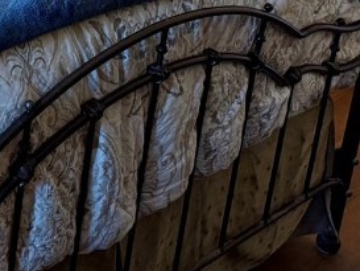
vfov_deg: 14.4
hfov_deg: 19.0
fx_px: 936
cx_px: -187
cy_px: -219
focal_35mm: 90
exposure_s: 1/120
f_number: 1.78
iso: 200
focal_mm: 6.76
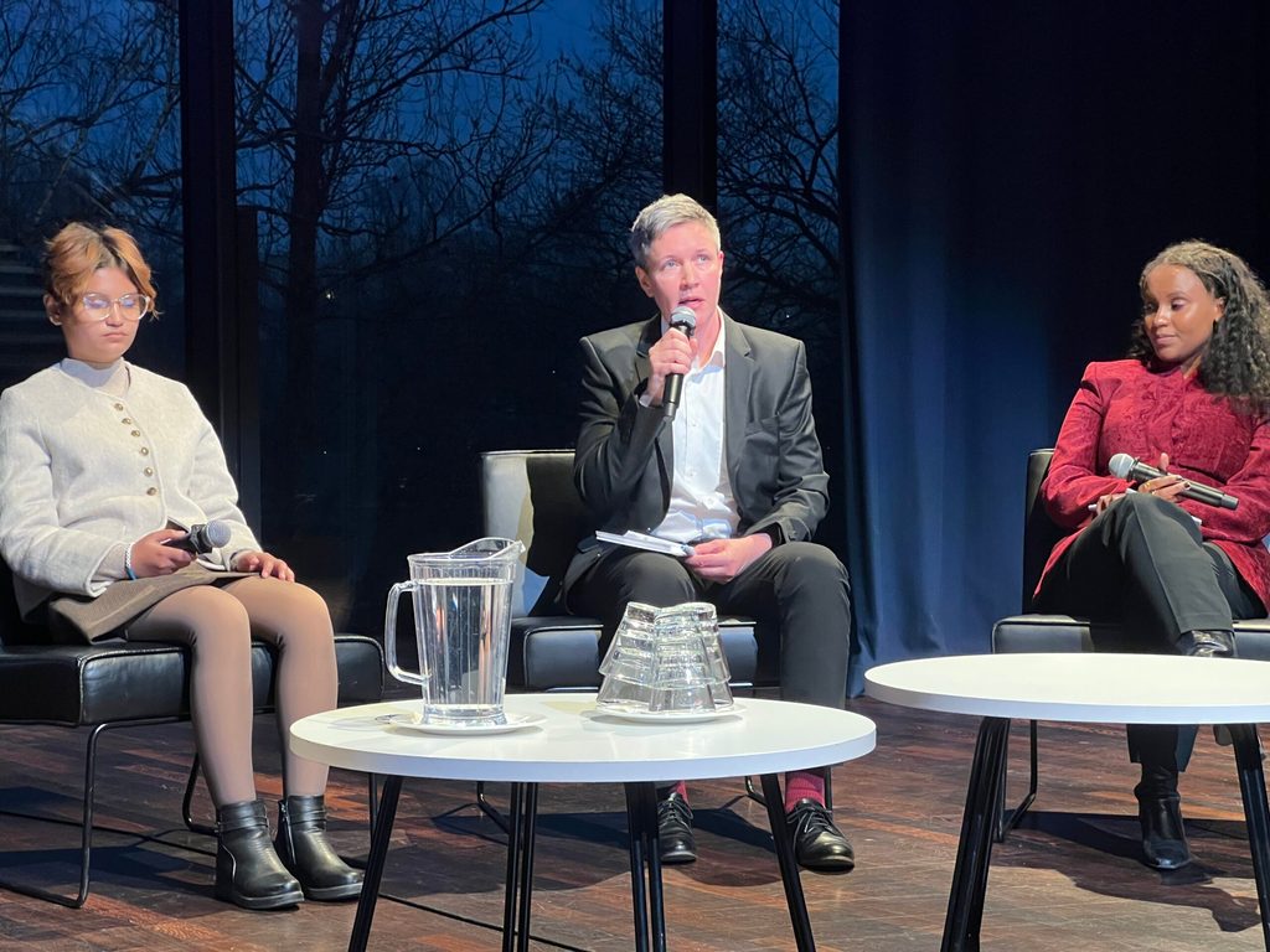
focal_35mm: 77
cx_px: 635
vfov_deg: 19.1
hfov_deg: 25.3
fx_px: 2825
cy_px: 476
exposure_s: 1/38
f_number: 2.8
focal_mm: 9
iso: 640
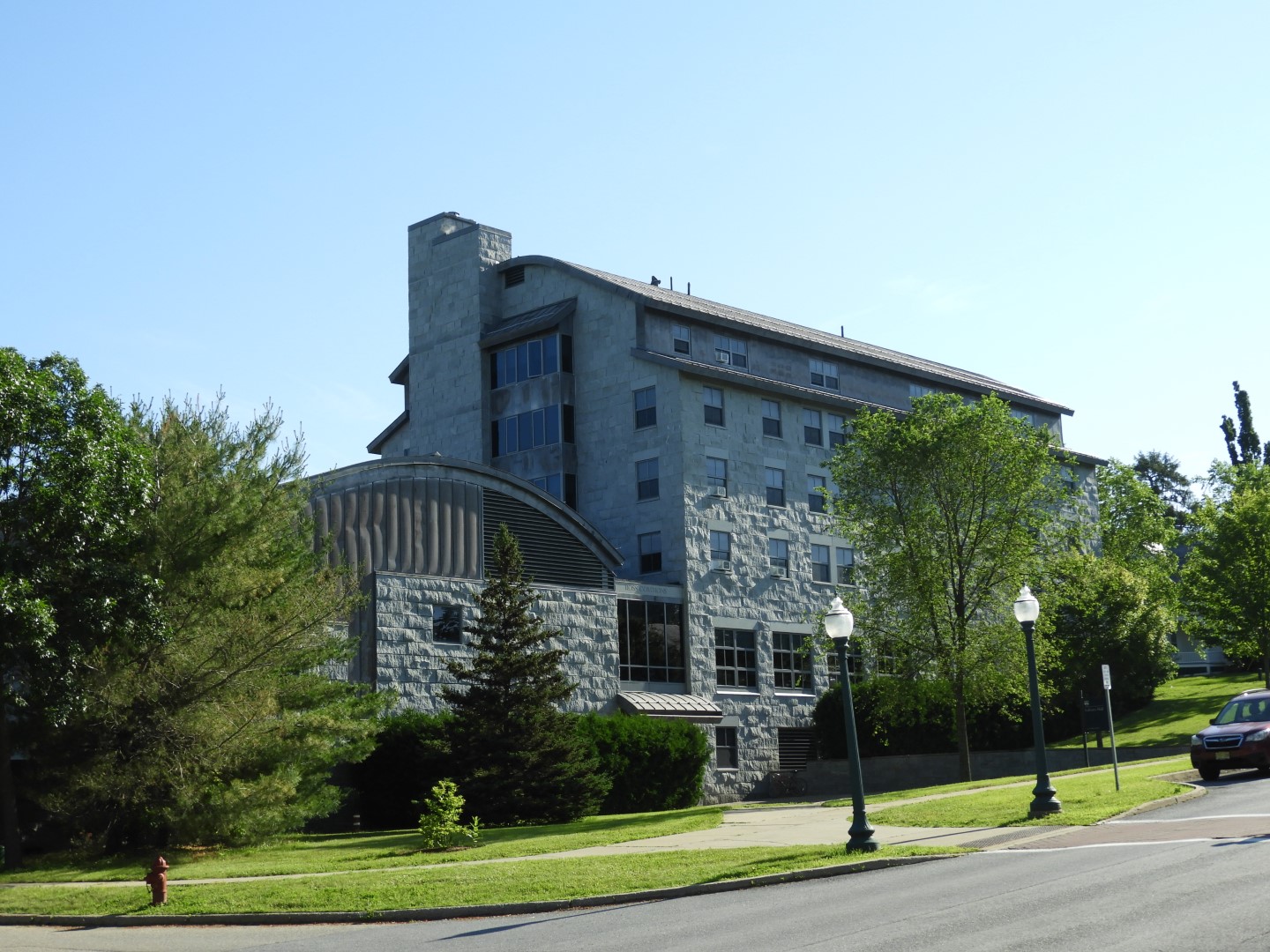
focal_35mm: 50
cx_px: 635
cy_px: 476
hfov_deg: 38.2
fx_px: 1834
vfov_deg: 29.1
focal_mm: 9
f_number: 4
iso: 100
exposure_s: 1/640
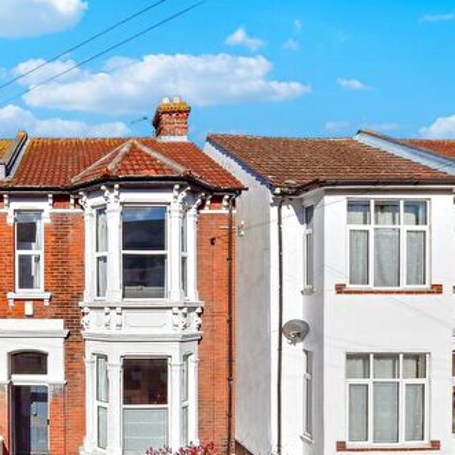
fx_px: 402
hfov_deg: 56.1
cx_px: 113
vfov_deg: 57.2
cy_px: 320
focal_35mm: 27
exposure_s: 1/1600
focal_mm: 10
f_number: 8
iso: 400
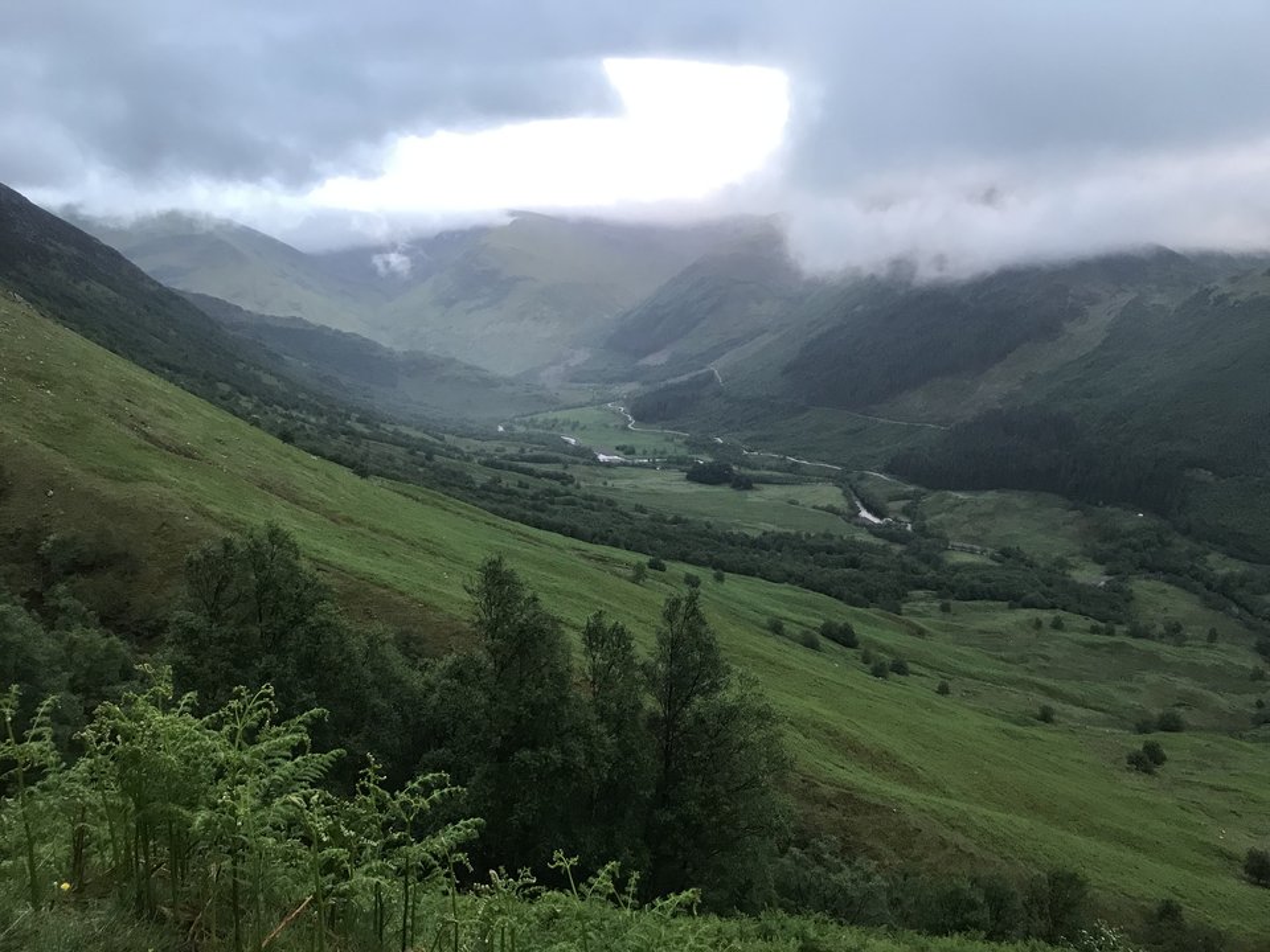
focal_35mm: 28
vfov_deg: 49.7
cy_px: 476
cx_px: 635
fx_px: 1027
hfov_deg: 63.4
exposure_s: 1/20
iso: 40
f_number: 1.8
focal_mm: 3.99
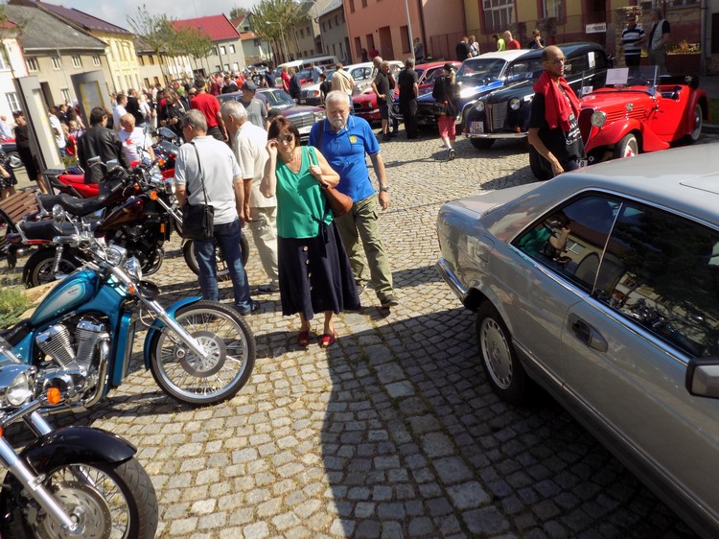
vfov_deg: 46.8
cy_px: 270
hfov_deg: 60.0
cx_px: 360
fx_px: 623
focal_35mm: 30
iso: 80
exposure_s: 1/800
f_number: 3.3
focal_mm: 5.3
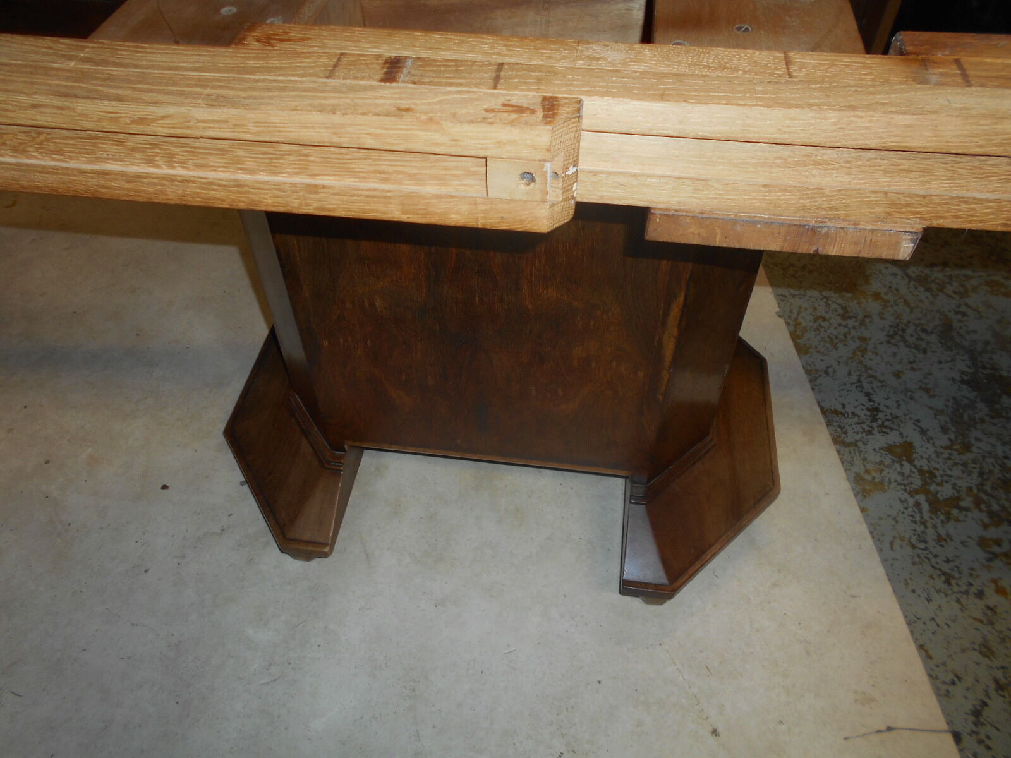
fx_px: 759
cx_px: 506
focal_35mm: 26
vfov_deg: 53.1
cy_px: 379
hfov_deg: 67.3
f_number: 3.2
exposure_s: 1/25
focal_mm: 4.6
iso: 80
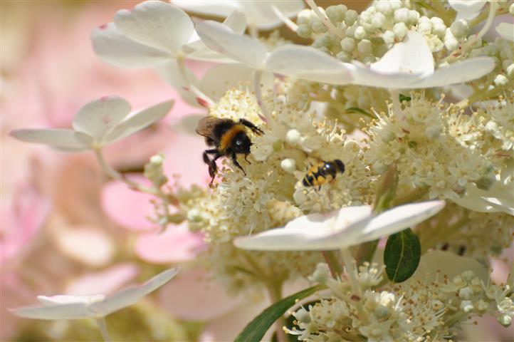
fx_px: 6419
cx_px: 257
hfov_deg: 4.6
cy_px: 171
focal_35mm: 450
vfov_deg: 3.0
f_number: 5.6
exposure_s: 1/1250
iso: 200
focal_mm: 300
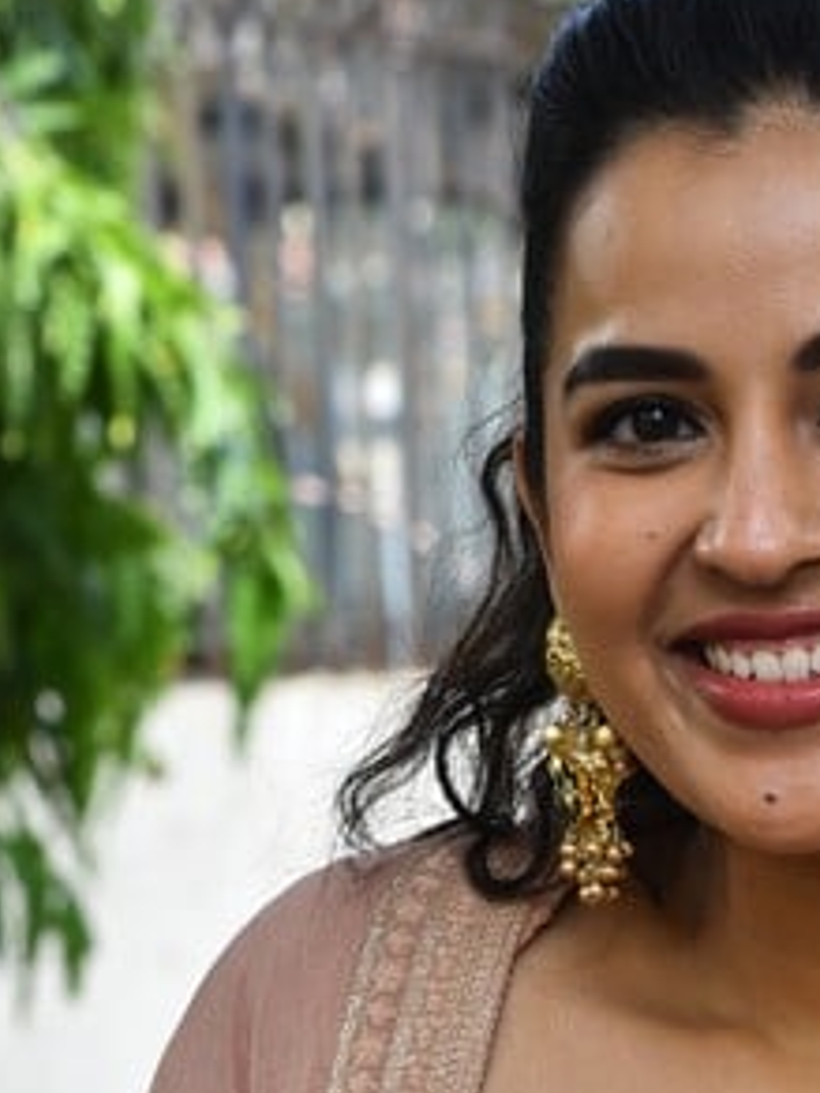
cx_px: 936
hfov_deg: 5.1
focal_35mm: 291
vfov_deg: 6.7
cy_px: 1538
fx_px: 9191
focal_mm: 92
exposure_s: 1/160
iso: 500
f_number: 6.3
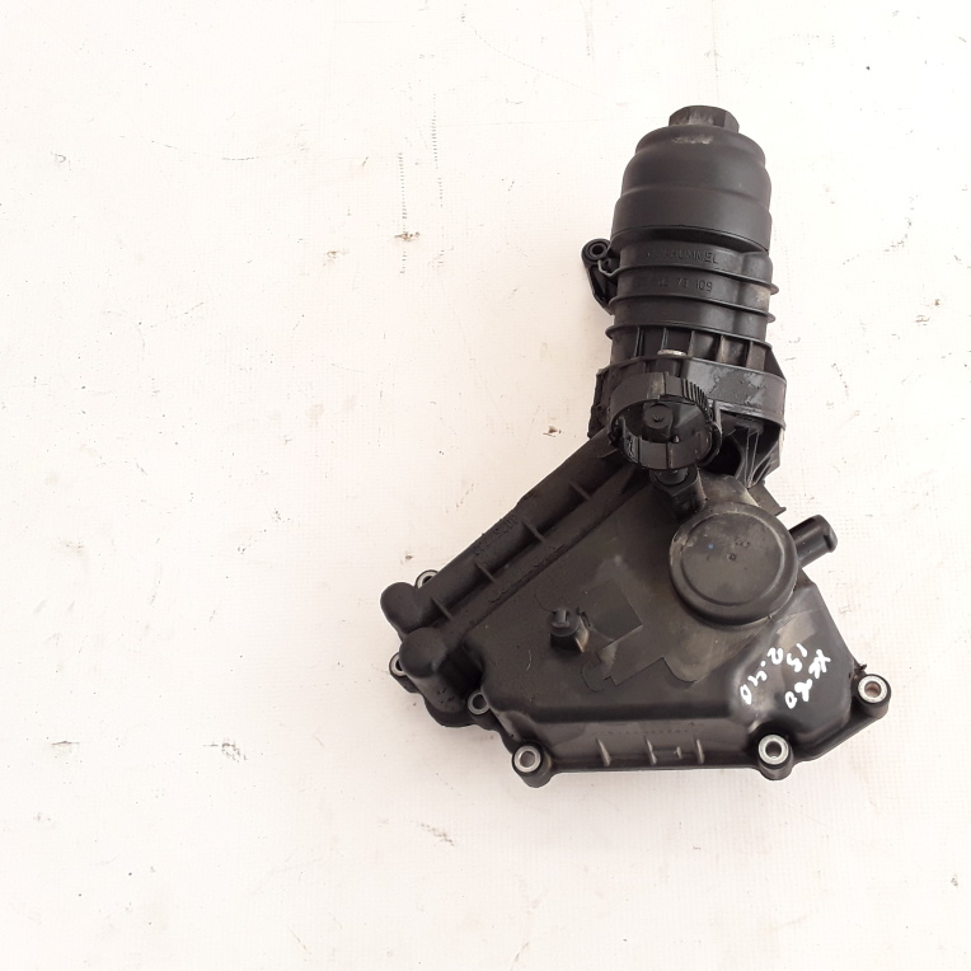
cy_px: 487
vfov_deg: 51.1
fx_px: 1016
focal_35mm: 32
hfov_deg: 50.6
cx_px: 610
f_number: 1.9
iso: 64
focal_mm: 2.91
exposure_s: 1/50
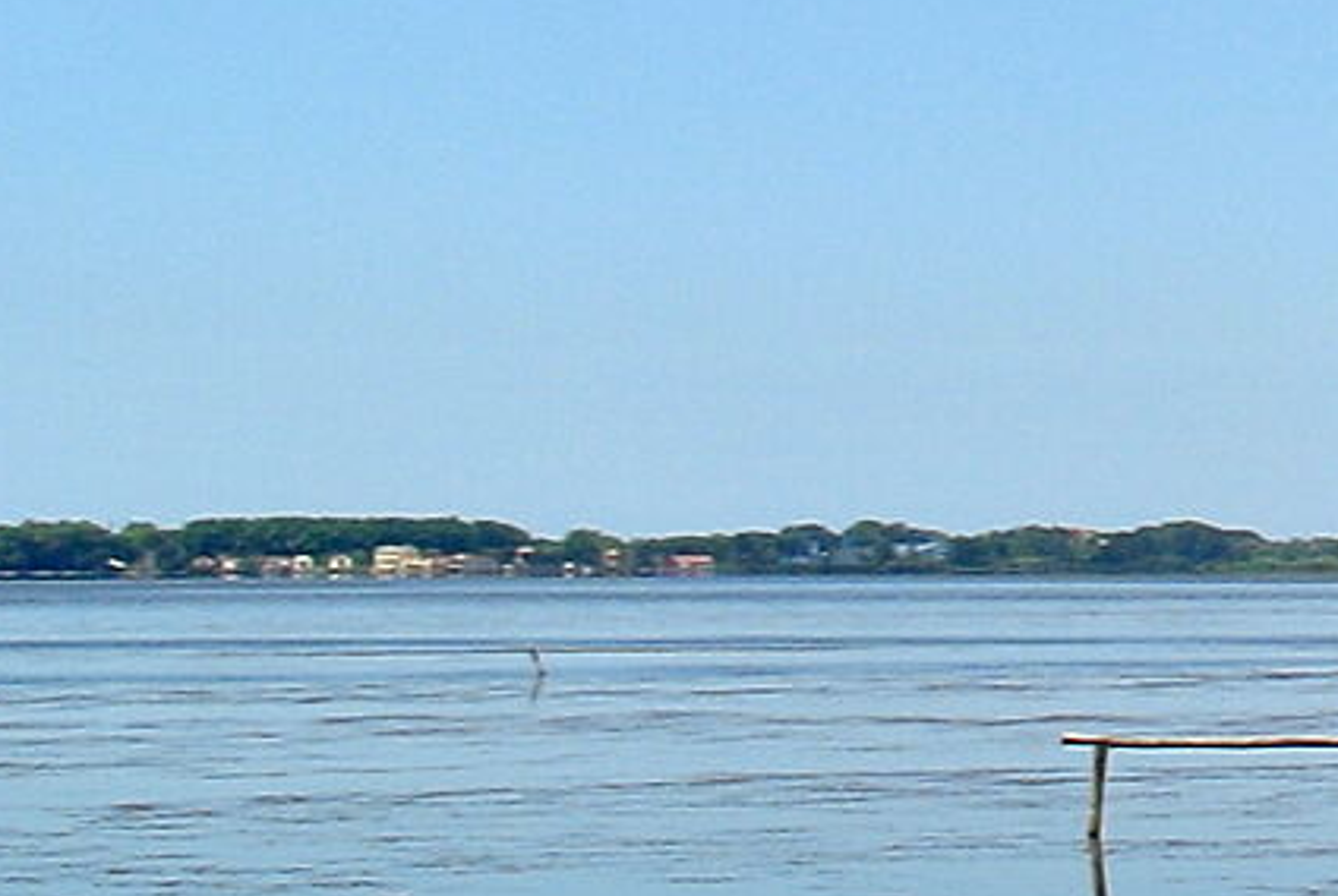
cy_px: 592
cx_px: 3443
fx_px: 5694
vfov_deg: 9.0
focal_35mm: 153
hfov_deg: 10.9
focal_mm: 10
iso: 100
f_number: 5
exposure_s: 1/800
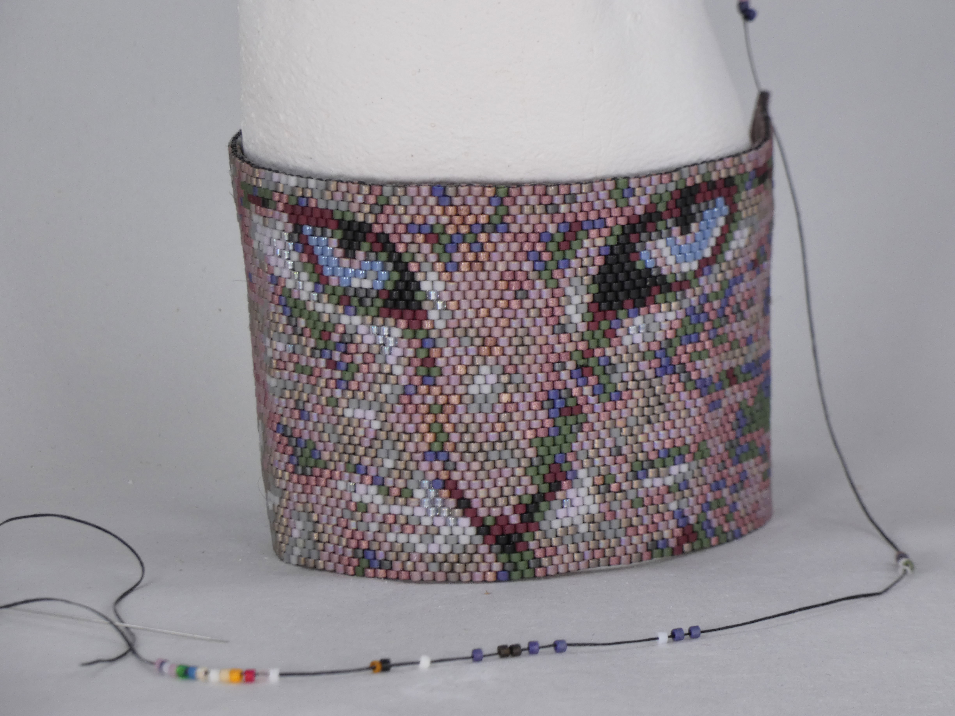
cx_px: 478
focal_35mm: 384
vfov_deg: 3.9
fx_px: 10594
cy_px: 358
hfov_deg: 5.2
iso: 80
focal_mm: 68.8
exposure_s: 1/50
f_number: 5.6
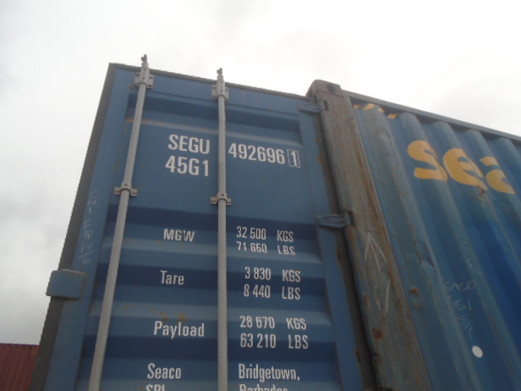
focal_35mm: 27
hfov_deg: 65.3
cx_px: 257
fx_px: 406
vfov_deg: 51.3
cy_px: 201
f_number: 3.2
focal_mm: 4.6
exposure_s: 1/60
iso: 100
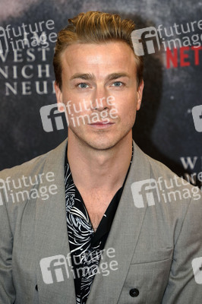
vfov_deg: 16.3
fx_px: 1062
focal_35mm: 126
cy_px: 152
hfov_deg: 10.9
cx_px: 101
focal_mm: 126
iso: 640
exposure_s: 1/160
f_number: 5.6
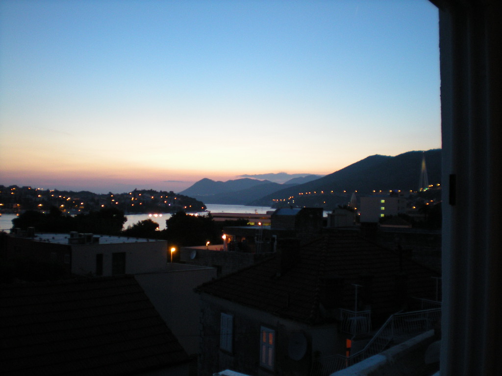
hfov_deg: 49.0
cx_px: 251
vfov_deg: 37.7
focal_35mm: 38
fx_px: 551
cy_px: 188
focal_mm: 6.3
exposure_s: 1/9.7
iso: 200
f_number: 3.1
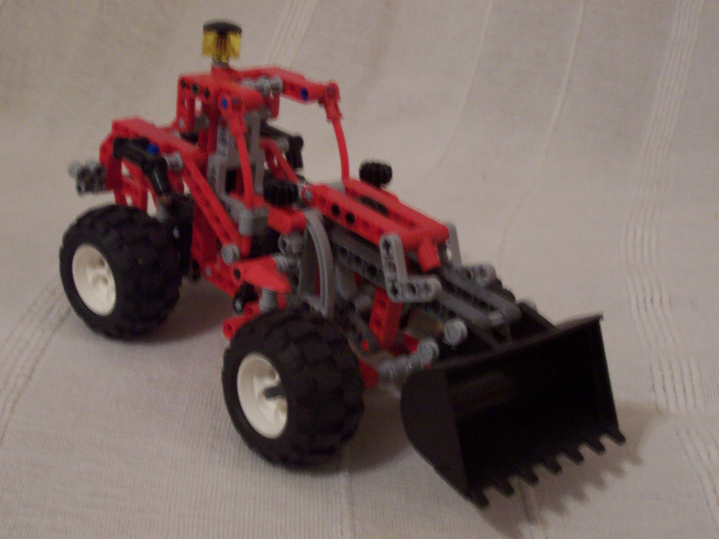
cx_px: 360
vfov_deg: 25.7
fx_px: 1184
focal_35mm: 57
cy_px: 270
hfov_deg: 33.8
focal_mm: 8.6
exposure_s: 1/8
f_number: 3.4
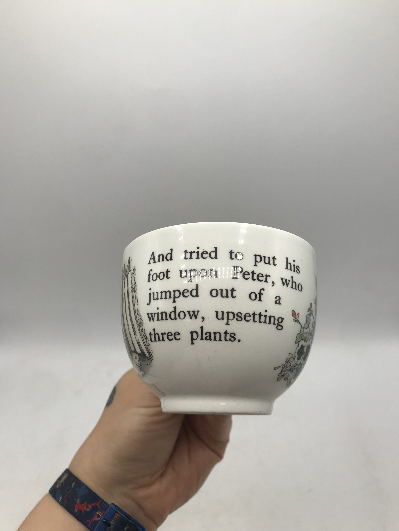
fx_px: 430
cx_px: 200
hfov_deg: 49.7
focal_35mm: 28
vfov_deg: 63.4
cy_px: 266
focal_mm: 3.99
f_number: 1.8
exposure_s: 1/1182
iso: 20
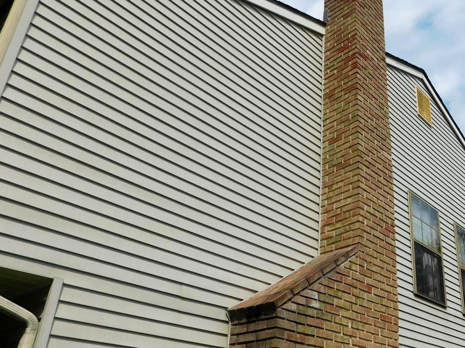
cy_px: 213
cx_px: 353
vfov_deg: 39.4
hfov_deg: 49.2
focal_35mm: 36
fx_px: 484
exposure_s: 1/800
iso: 125
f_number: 6
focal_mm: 4
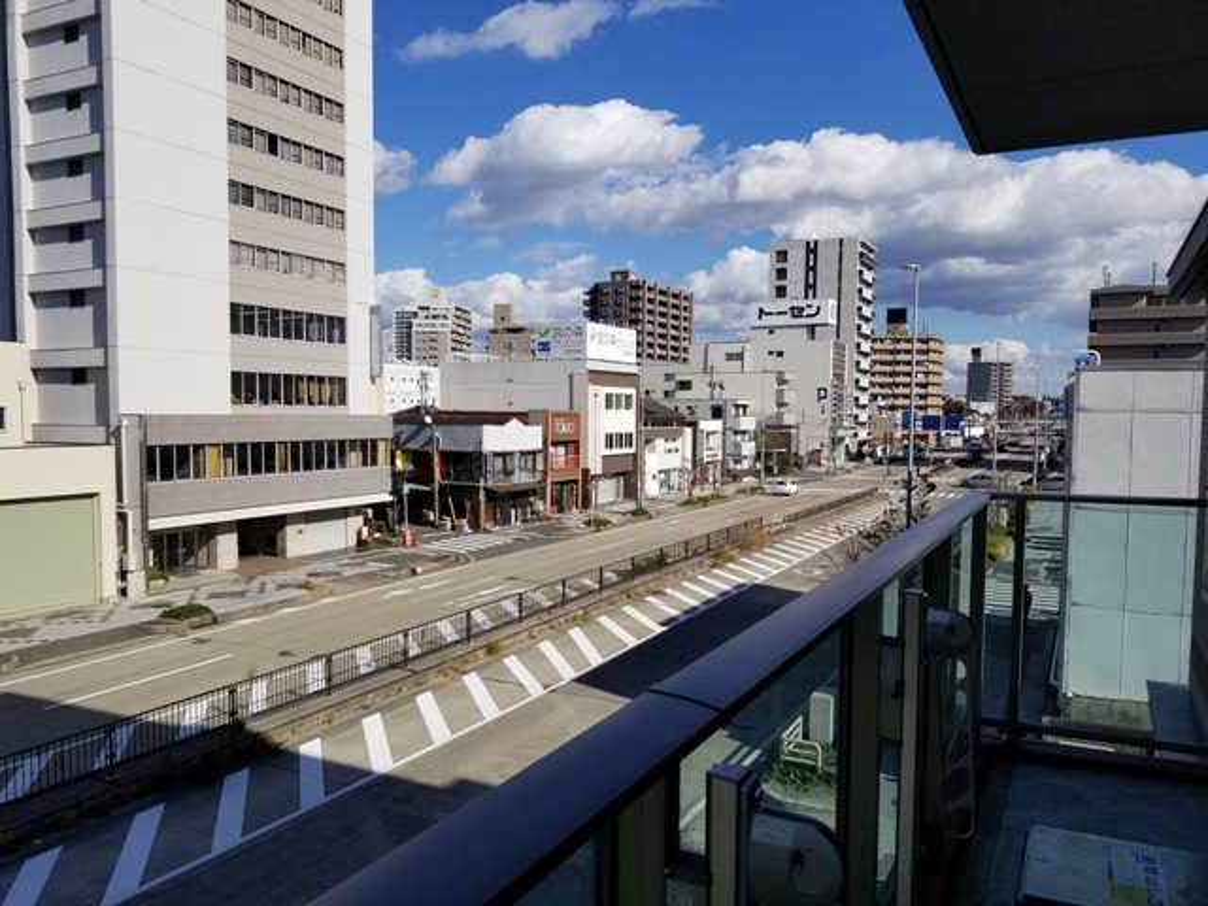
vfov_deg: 53.1
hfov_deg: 67.3
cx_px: 604
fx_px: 907
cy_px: 453
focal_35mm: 26
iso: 50
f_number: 1.7
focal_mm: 4.3
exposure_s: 1/4464
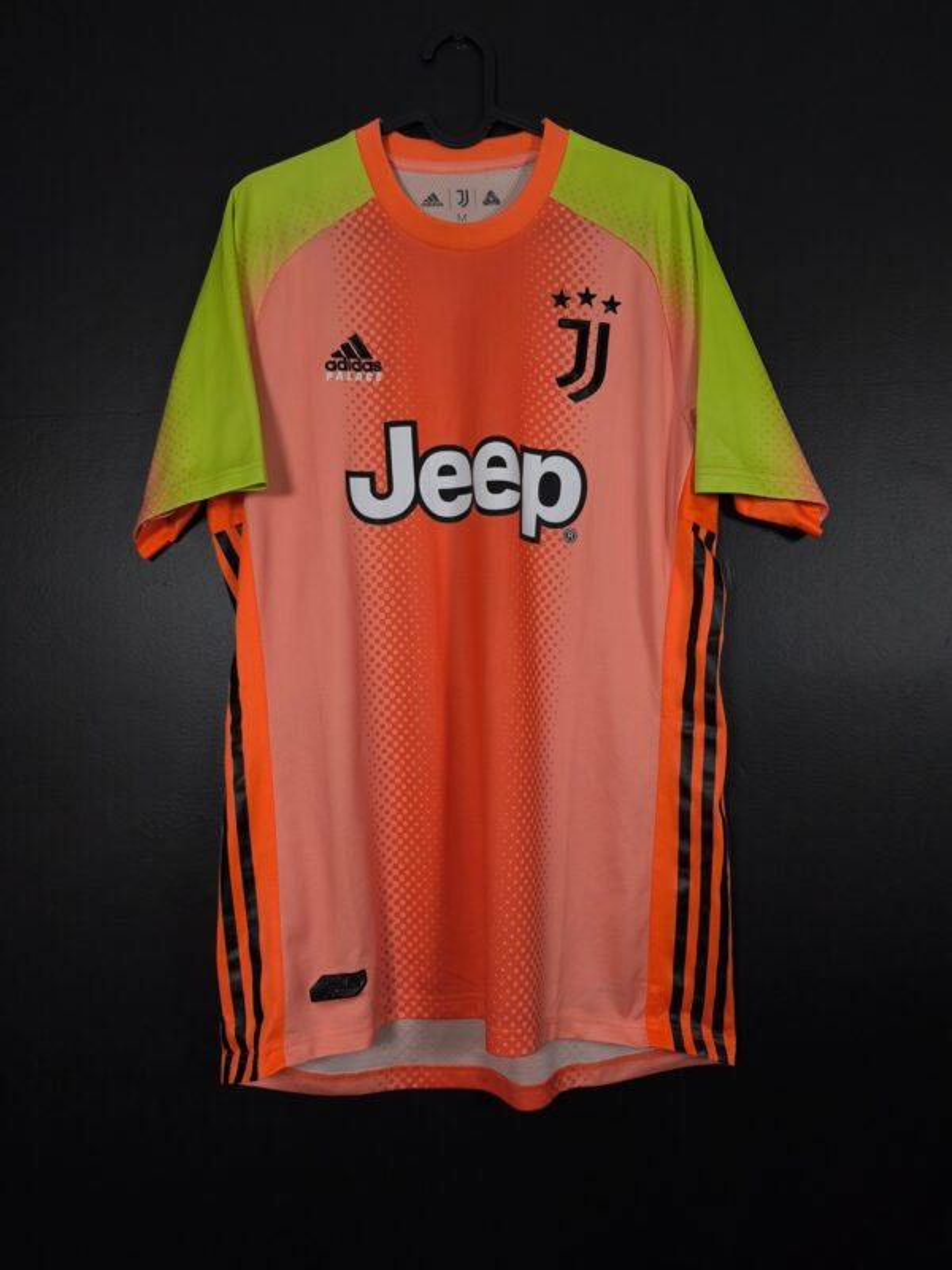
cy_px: 635
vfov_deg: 73.9
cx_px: 476
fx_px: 843
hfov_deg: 58.9
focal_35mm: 23
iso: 400
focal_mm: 6.57
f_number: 1.6
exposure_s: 1/125
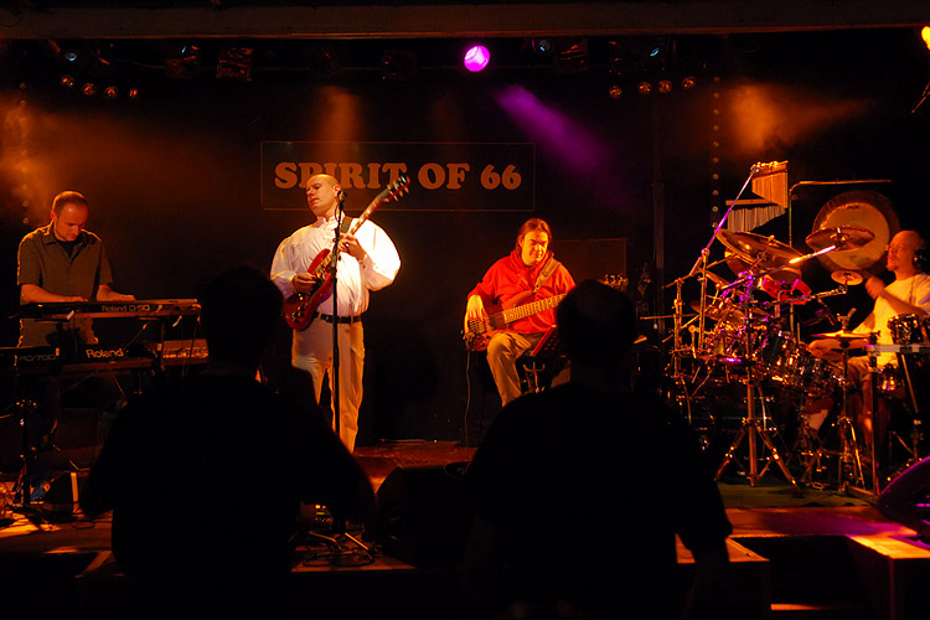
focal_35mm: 46
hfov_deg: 42.3
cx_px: 465
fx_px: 1201
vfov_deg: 28.9
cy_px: 310
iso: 800
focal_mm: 31
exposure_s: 1/40
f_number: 3.2
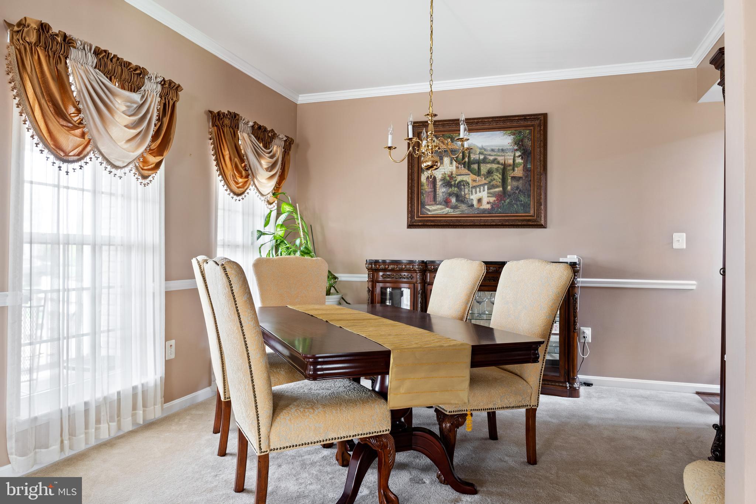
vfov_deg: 53.1
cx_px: 378
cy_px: 252
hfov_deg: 73.7
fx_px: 504
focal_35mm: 24
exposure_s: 1/3
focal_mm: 24
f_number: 7.1
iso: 640
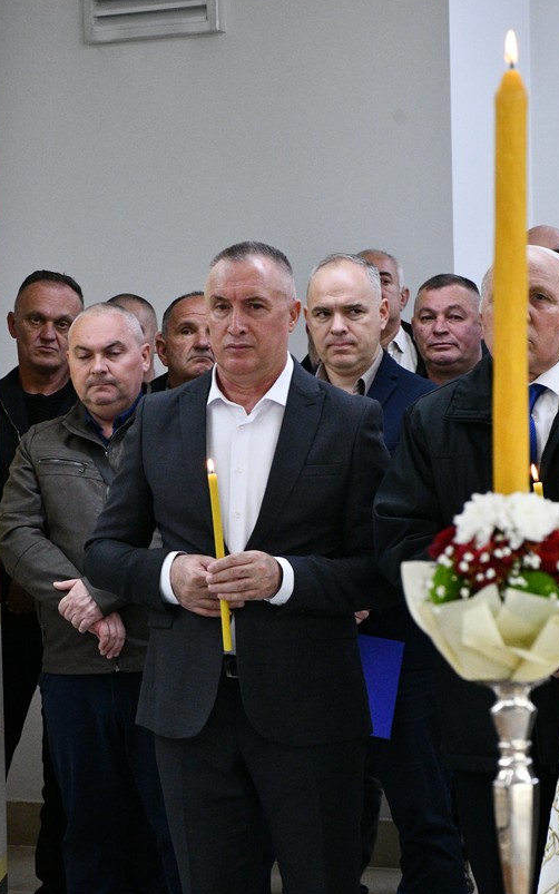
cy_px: 489
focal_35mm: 120
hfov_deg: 10.9
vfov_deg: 17.4
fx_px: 2925
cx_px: 249
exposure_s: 1/250
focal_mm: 70
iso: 6400
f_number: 9
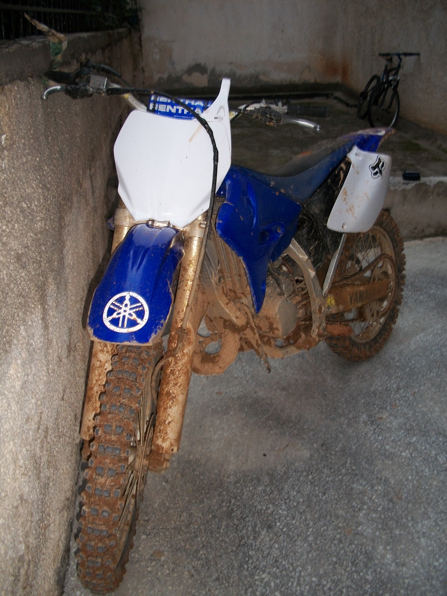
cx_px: 224
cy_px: 298
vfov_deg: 52.6
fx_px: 603
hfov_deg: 40.7
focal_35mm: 35
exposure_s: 1/30
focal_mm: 6.3
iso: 160
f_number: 3.1
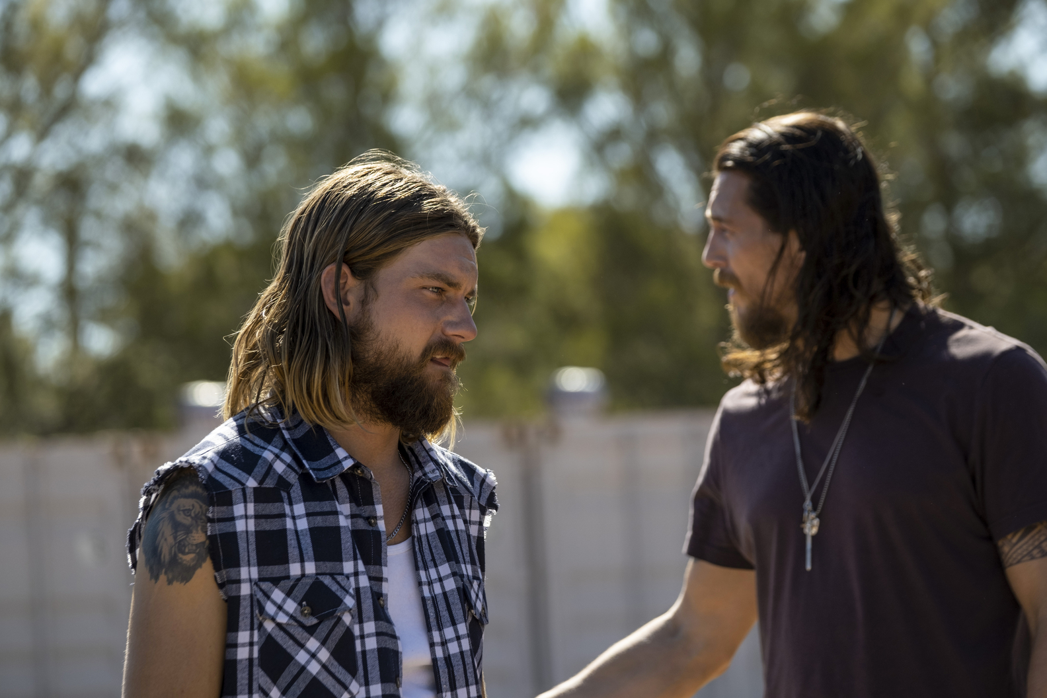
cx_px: 524
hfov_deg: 11.1
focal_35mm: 186
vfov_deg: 7.4
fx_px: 5409
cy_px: 349
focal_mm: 124.3
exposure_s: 1/1000
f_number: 3.6
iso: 200
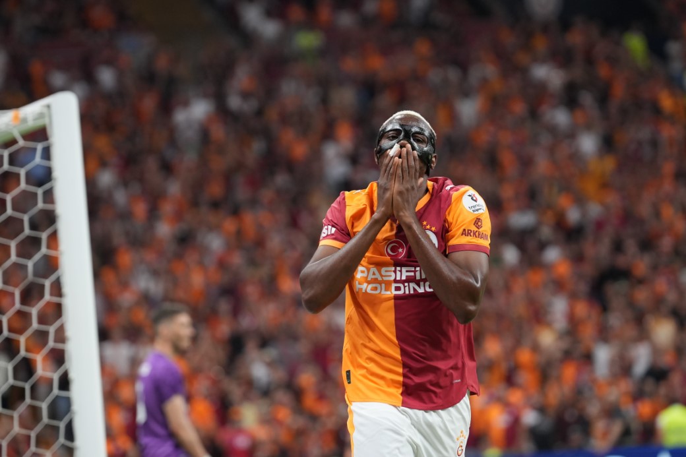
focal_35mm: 226
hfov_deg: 9.1
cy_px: 228
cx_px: 343
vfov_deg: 6.1
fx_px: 4306
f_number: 2.8
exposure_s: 1/1250
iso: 2000
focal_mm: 151
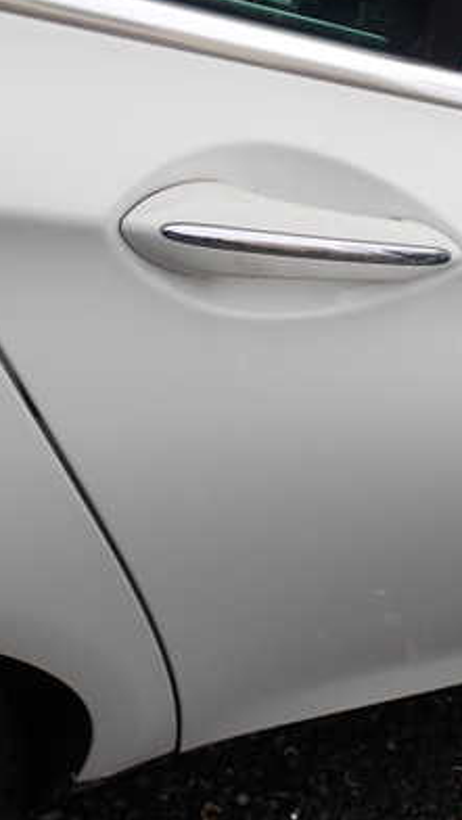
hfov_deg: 23.8
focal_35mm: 50
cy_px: 356
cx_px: 343
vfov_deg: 41.2
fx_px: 1087
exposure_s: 1/500
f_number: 3.2
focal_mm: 5.4
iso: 100
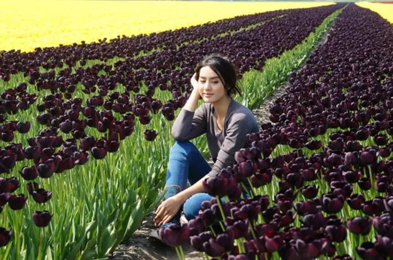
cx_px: 196
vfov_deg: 15.6
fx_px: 948
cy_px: 130
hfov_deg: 23.4
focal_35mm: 87
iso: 200
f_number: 8
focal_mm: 58
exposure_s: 1/200
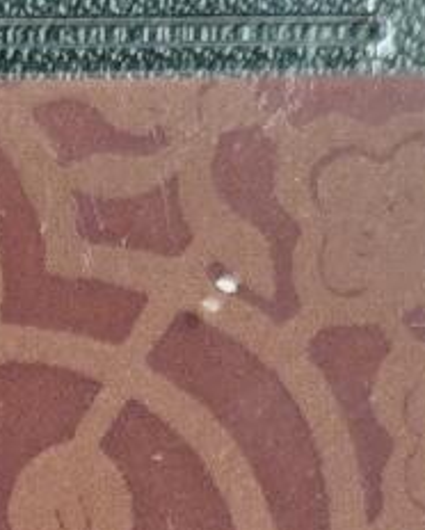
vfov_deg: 9.2
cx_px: -411
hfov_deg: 7.6
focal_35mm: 197
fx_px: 3093
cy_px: 1085
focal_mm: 4.94
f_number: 1.5
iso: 400
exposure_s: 1/100
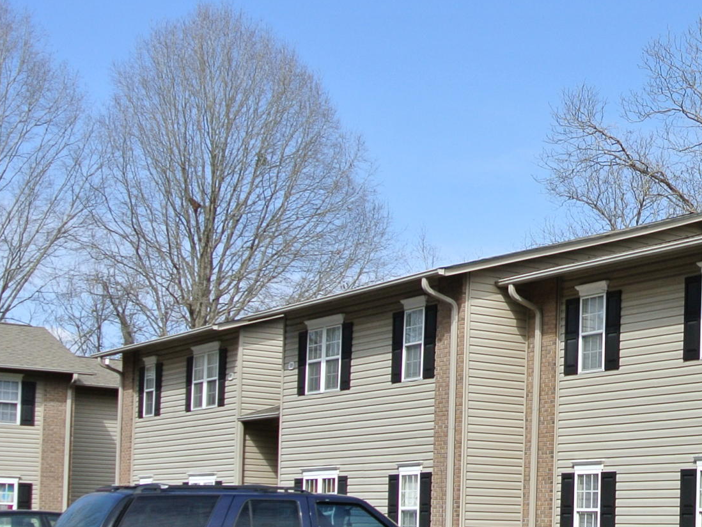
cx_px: 849
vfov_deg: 20.4
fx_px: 1440
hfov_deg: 24.7
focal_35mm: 71
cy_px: 461
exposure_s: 1/640
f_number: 4.5
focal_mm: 10
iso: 100
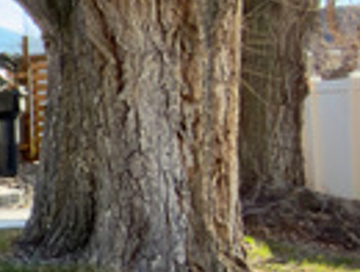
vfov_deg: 14.4
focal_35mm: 103
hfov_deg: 14.9
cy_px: 97
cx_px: -393
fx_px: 1073
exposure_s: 1/232
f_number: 2.2
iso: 20
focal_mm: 2.22
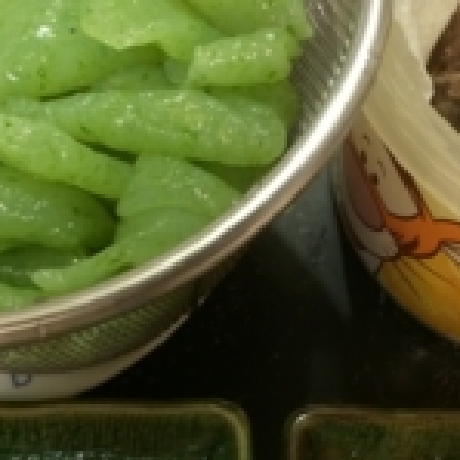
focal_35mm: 71
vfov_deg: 24.2
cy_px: 296
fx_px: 1067
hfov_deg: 24.2
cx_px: 293
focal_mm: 4.12
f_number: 2.2
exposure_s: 1/24
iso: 320
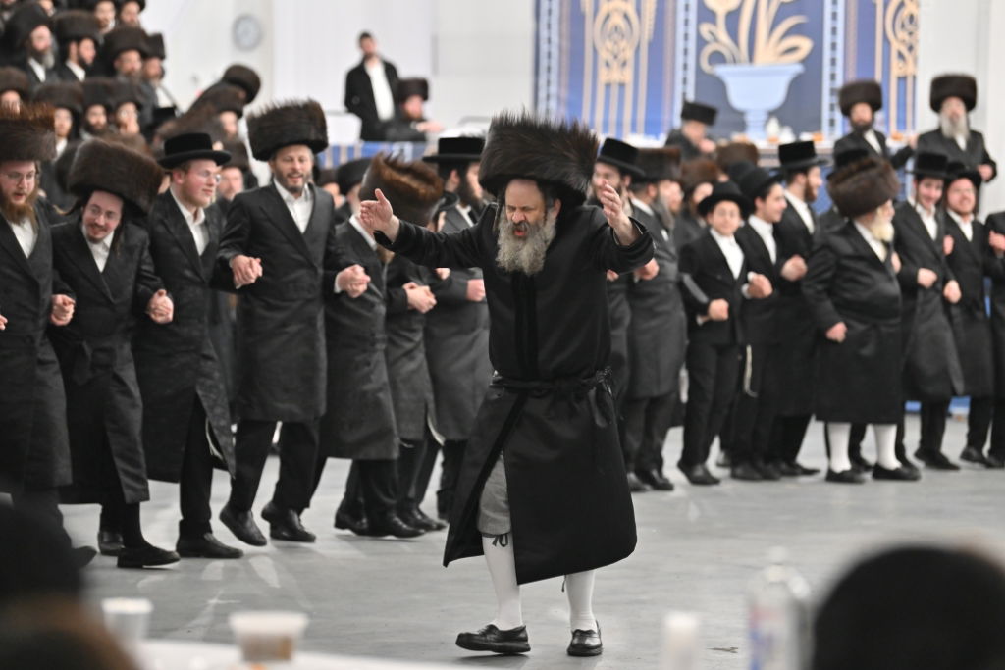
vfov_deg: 10.2
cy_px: 335
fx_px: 3769
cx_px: 502
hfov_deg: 15.2
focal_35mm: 135
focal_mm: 135
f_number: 3.2
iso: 1600
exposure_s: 1/250
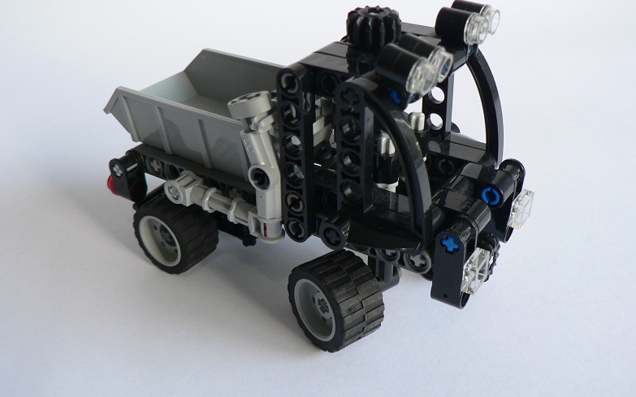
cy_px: 176
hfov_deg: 50.4
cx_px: 313
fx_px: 676
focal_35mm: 39
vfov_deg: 32.7
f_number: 2.8
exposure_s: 1/30
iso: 80
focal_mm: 6
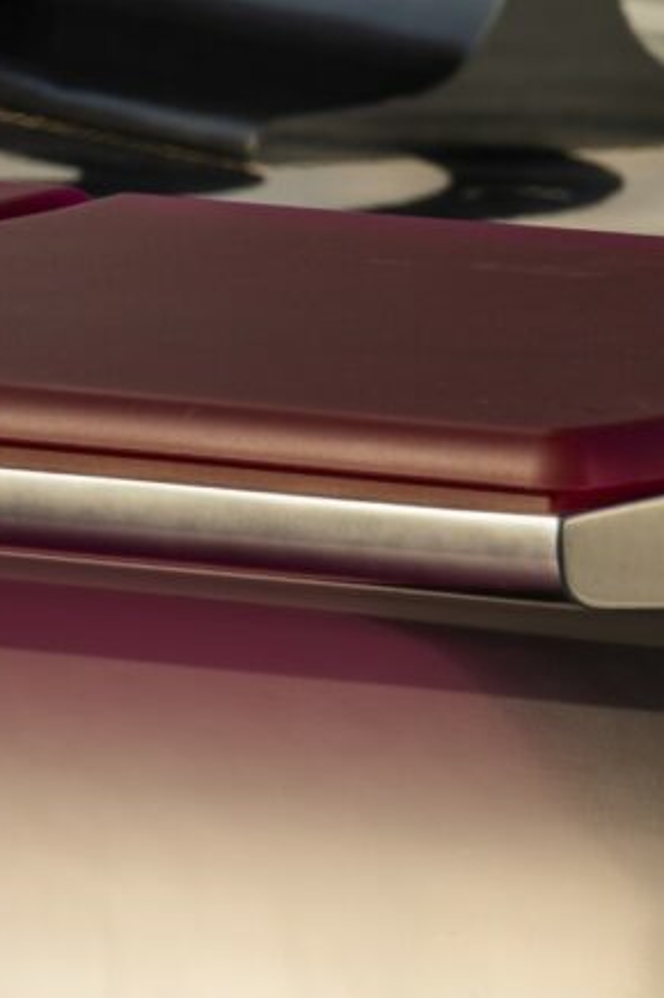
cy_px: 985
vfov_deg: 4.6
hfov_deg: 3.1
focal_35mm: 449
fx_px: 12441
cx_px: 646
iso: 100
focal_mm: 161
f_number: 11
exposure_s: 1/200
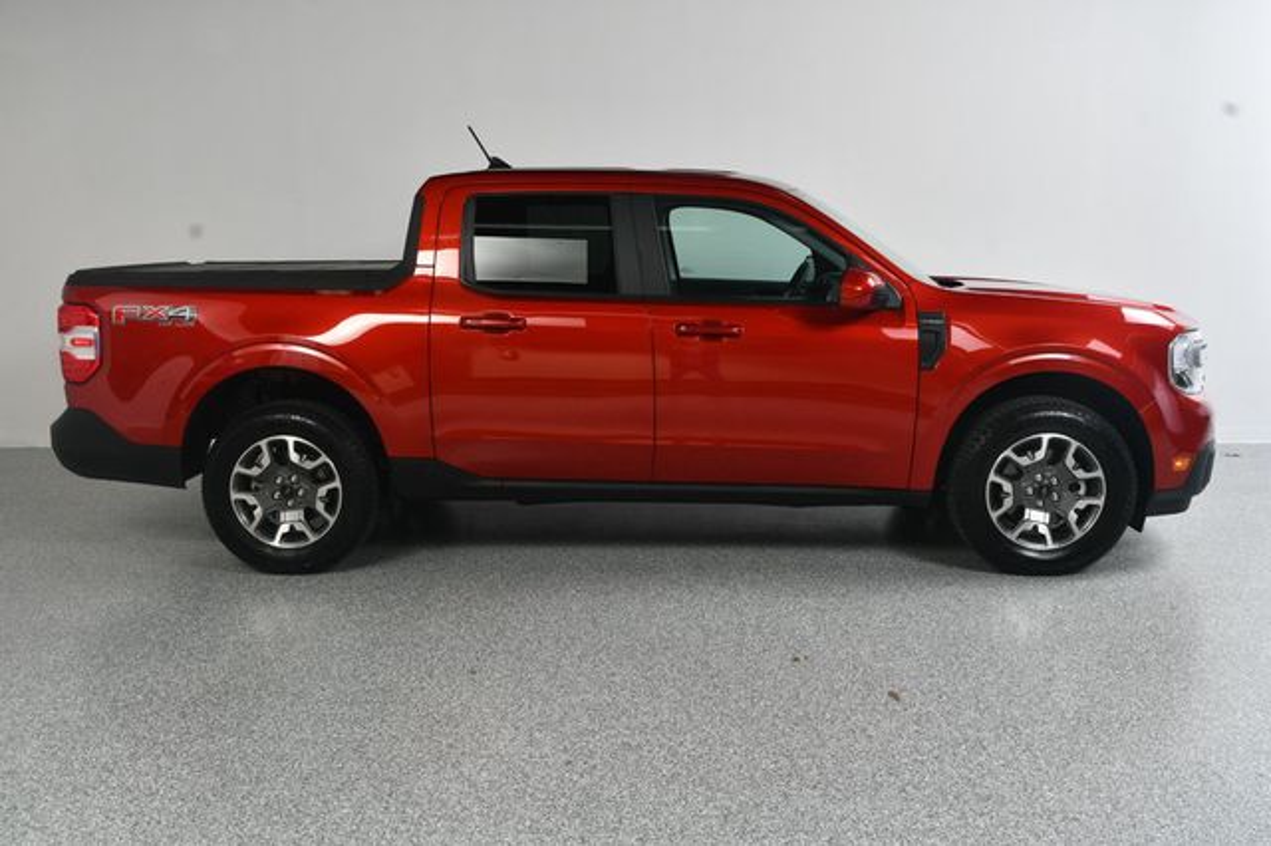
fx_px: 1200
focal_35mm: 34
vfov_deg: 38.8
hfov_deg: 55.8
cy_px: 423
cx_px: 636
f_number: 11
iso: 100
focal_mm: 23
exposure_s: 1/160
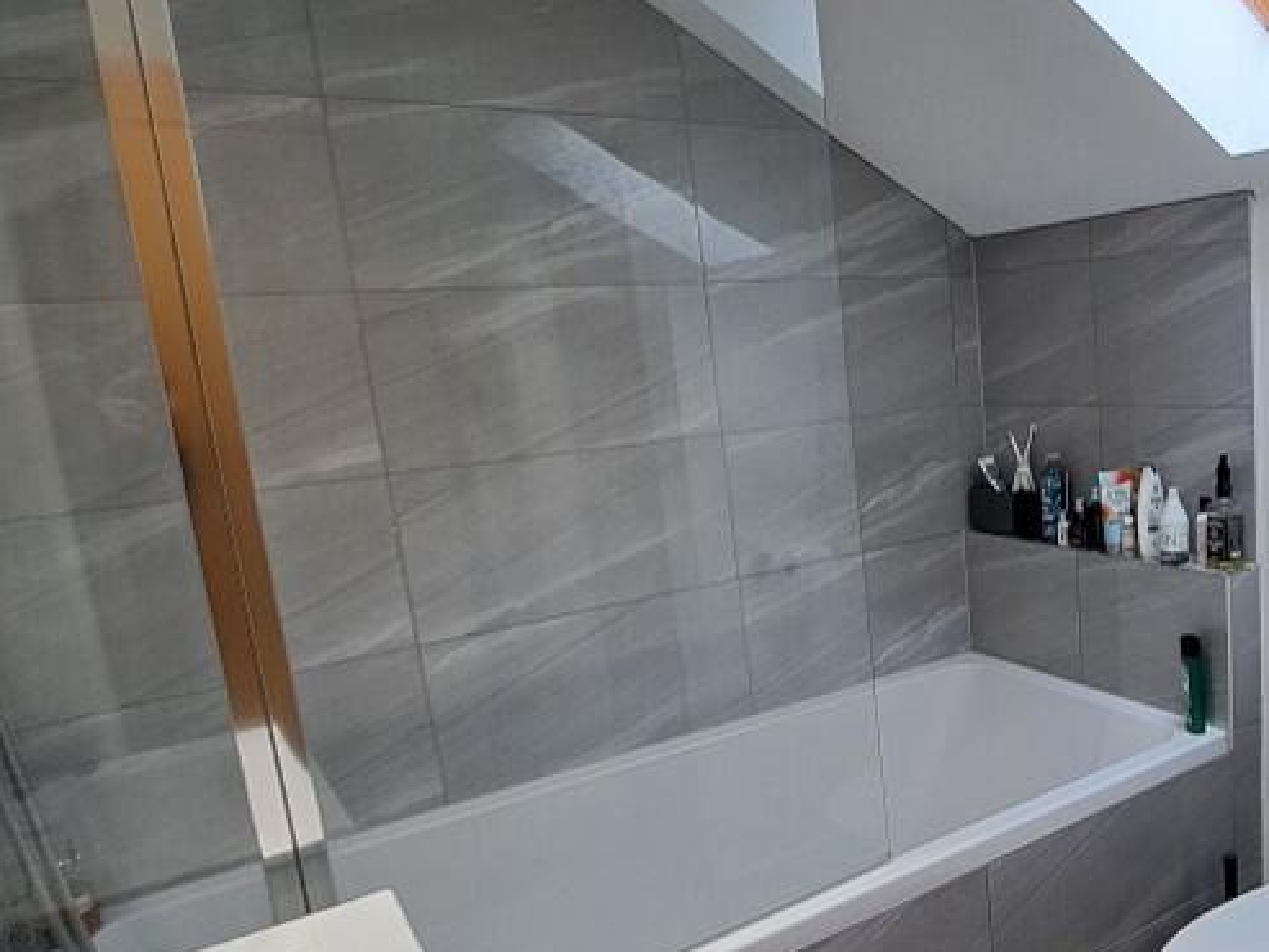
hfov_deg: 60.3
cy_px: 509
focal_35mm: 27
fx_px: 990
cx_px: 1006
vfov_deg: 51.3
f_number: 2.2
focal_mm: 1.74
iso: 80
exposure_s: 1/50
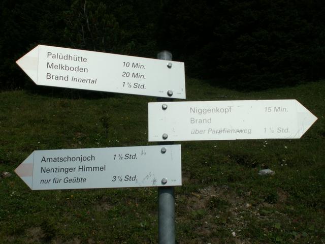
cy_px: 122
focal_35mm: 51
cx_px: 162
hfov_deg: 37.5
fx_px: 479
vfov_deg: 28.6
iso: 50
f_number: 8
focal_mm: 8.52
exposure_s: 1/400
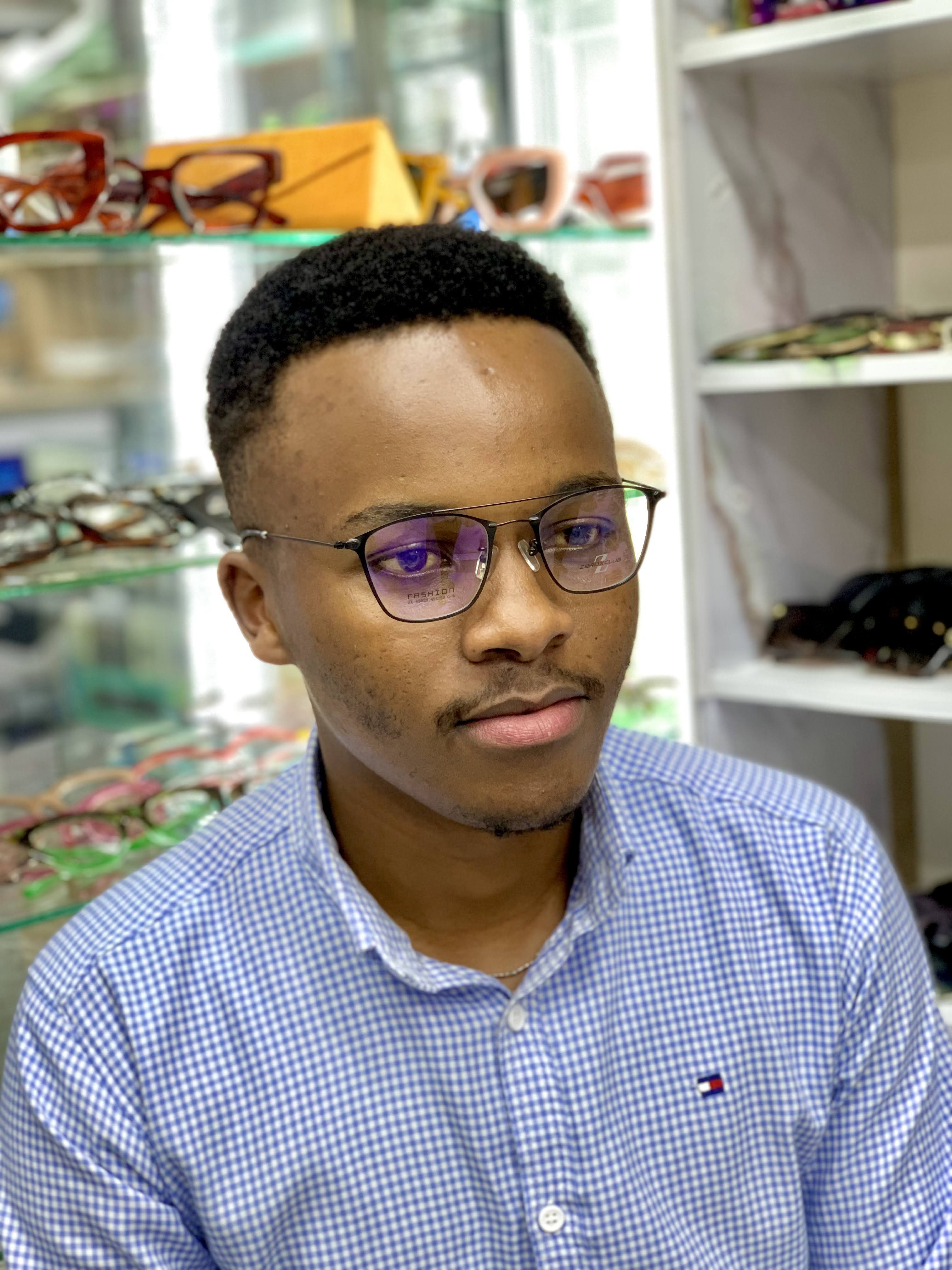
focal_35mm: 52
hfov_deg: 28.0
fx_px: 1907
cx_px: 476
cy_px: 635
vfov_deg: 36.8
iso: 125
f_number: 2.4
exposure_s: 1/75
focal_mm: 6
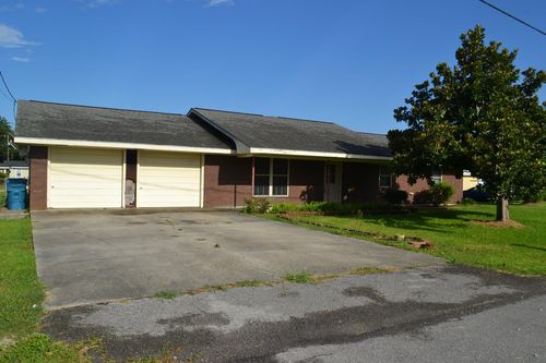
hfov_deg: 67.4
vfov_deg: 47.9
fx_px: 409
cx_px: 273
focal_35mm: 27
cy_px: 182
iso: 100
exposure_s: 1/200
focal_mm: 18
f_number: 9
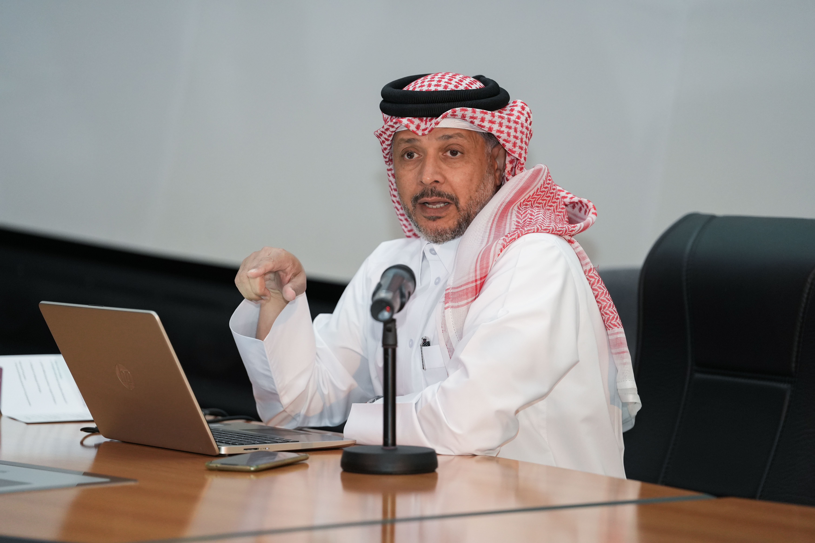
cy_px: 272
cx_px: 408
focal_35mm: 157
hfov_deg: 13.1
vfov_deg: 8.7
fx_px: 3554
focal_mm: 157
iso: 2500
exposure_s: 1/160
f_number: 2.8
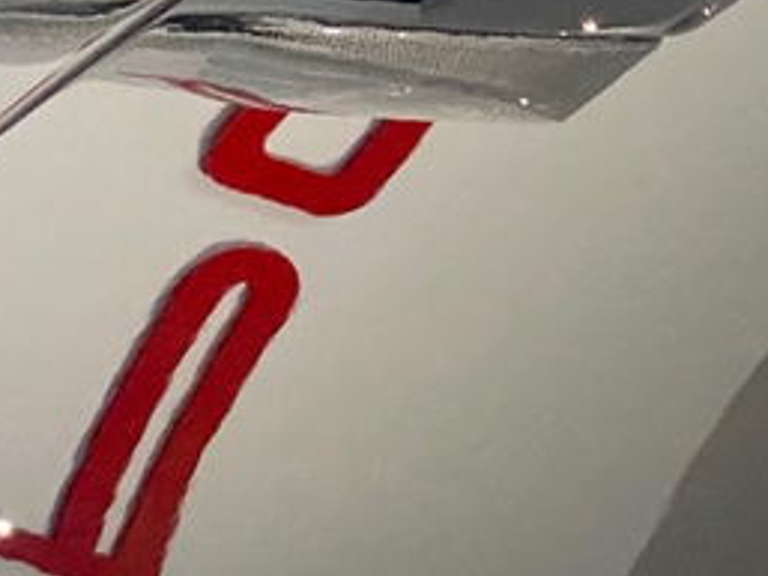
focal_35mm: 207
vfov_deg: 7.1
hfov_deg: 9.5
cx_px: 819
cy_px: -45
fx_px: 4595
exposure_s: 1/60
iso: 400
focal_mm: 6
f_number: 2
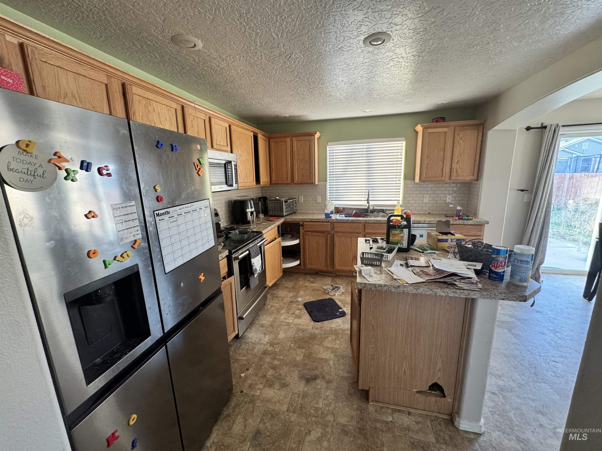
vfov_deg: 85.7
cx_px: 301
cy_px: 226
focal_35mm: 14
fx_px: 243
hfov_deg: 102.1
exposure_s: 1/60
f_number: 2.2
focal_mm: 2.22
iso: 400
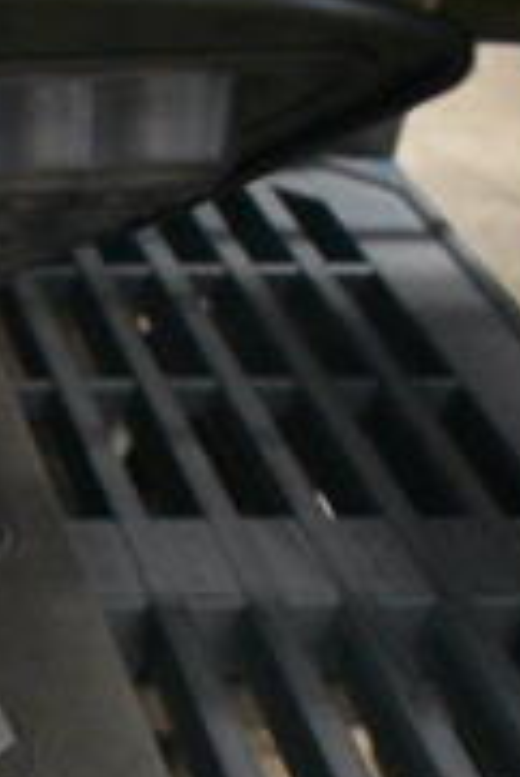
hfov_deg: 13.4
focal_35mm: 91
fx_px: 1968
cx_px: -443
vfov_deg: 21.3
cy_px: 850
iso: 5600
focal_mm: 18
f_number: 3.5
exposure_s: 1/125
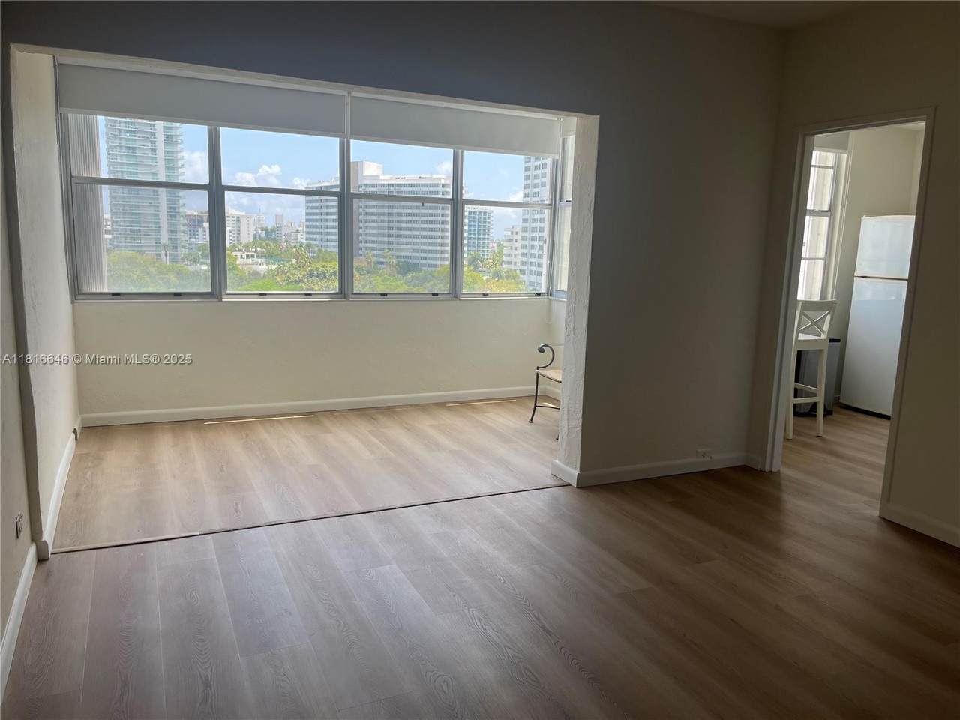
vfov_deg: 53.1
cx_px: 480
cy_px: 360
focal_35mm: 26
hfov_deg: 67.3
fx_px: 721
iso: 50
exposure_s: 1/639
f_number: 1.6
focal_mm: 5.1
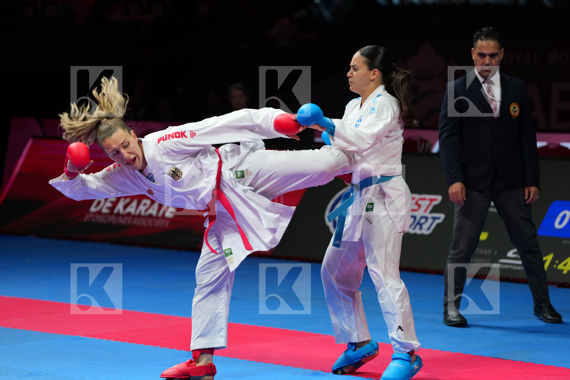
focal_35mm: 144
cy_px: 190
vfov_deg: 9.5
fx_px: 2279
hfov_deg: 14.3
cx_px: 285
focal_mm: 144
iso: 640
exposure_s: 1/1000
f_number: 2.8
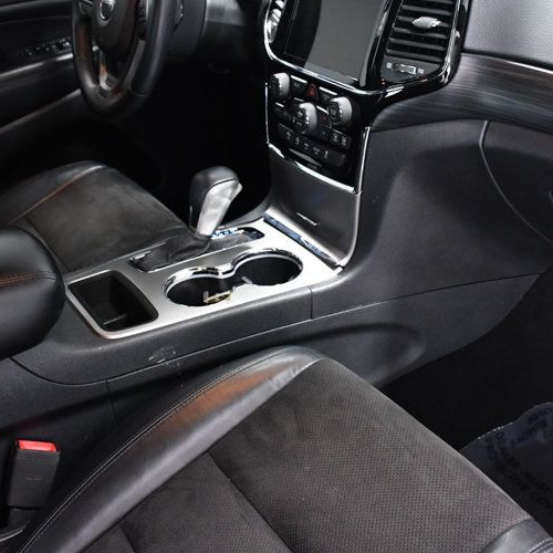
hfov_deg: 35.9
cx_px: 338
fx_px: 849
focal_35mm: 47
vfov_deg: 36.0
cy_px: 226
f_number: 4.5
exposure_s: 1/80
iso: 2500
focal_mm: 18
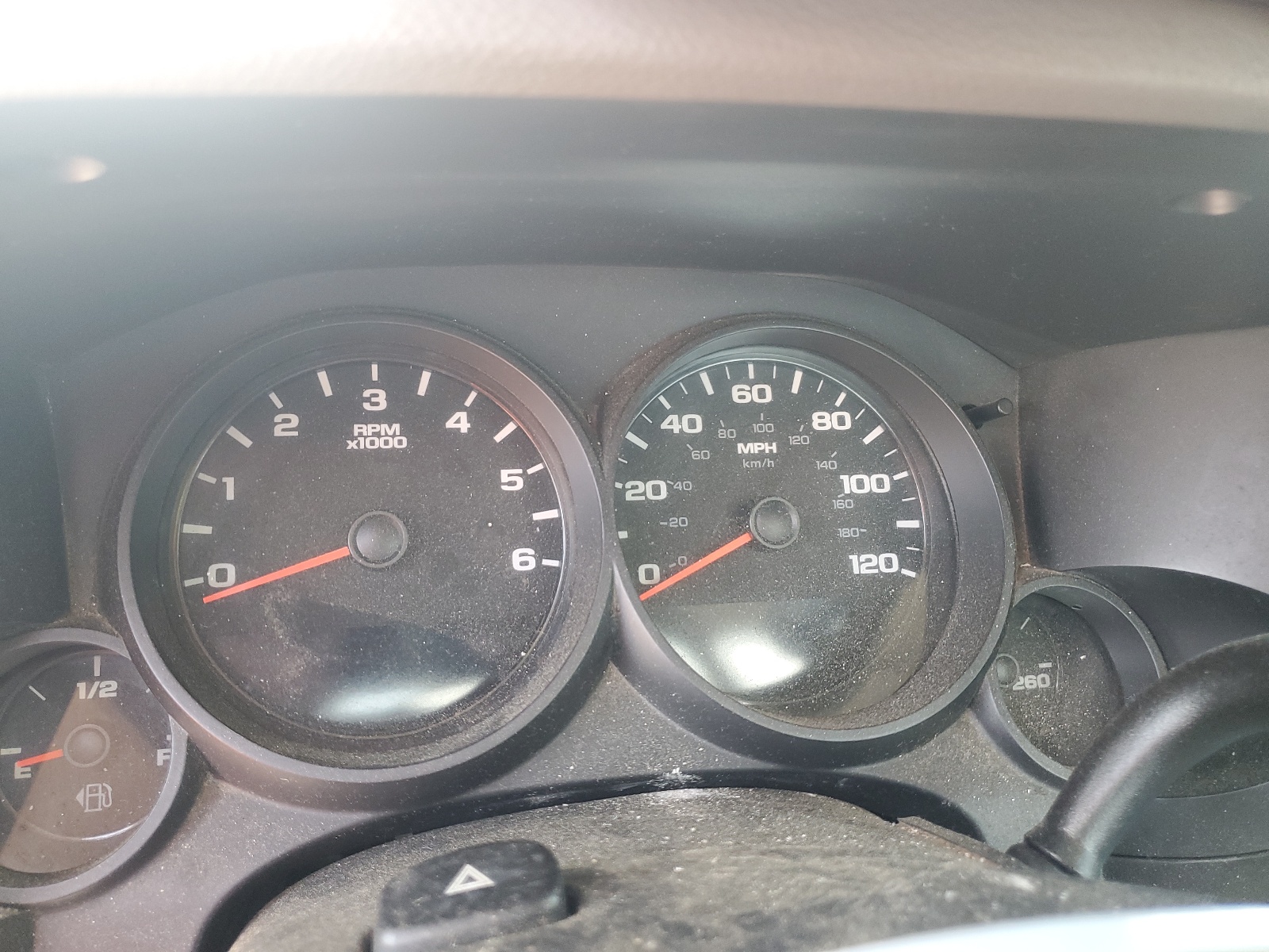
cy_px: 476
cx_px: 634
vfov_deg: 53.1
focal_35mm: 26
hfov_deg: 67.3
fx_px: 953
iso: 97
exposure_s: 1/60.2
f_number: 1.5
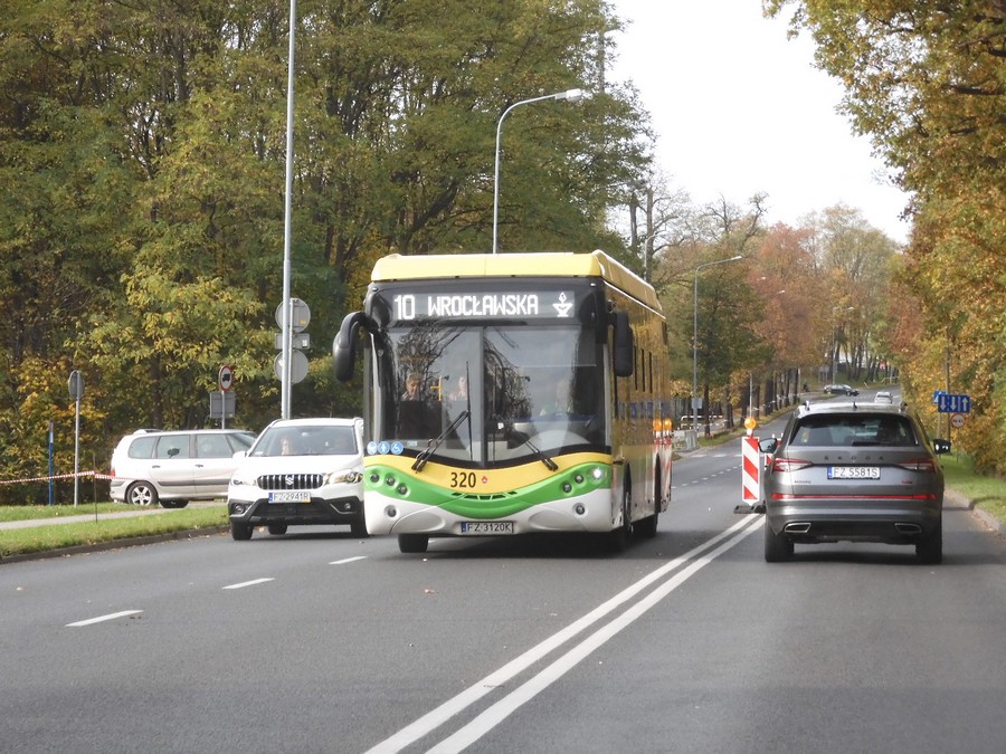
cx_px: 503
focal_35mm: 120
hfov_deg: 16.4
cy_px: 377
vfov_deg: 12.3
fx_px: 3487
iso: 280
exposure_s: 1/250
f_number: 5
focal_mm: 21.4
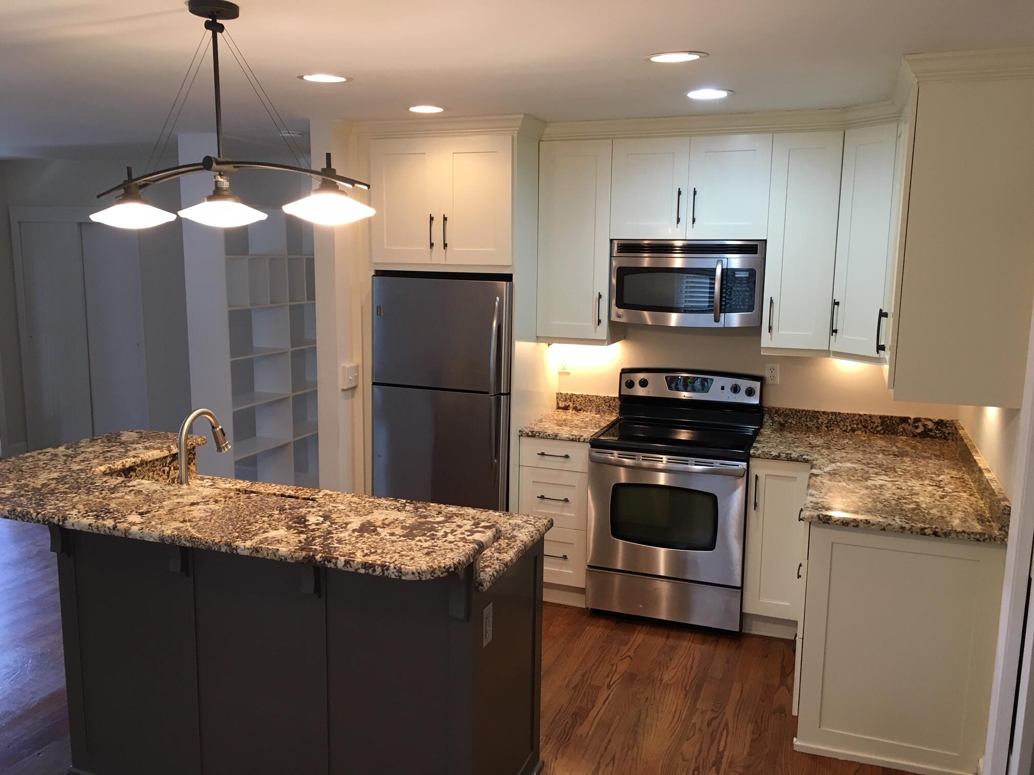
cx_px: 517
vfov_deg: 48.2
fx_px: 866
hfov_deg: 61.7
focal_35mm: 29
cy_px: 388
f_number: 2.2
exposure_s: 1/30
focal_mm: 4.15
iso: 80
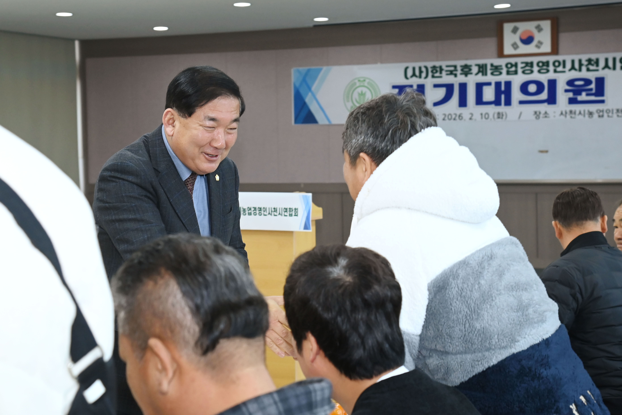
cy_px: 208
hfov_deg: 31.0
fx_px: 1123
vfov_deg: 20.9
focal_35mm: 65
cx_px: 311
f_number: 6.3
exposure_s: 1/250
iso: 2500
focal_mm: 65
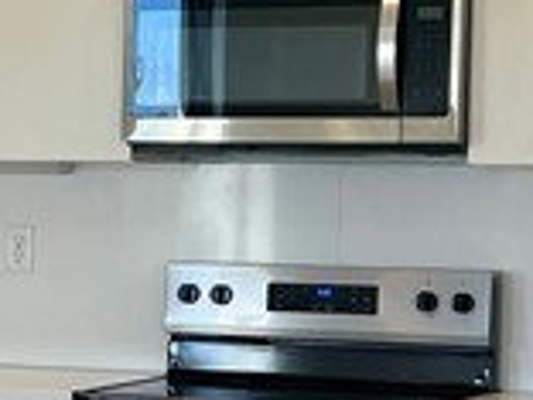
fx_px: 2633
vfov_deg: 8.7
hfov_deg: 11.0
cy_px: 260
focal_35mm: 171
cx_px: -331
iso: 50
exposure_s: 1/120
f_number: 1.5
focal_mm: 5.7
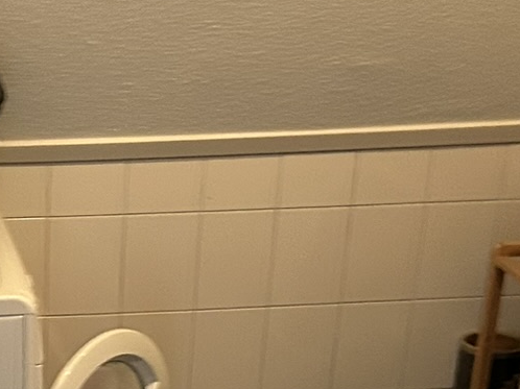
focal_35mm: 107
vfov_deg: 13.3
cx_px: 23
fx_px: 1607
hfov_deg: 18.0
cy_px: 518
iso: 500
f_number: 1.5
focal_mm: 5.7
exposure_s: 1/25
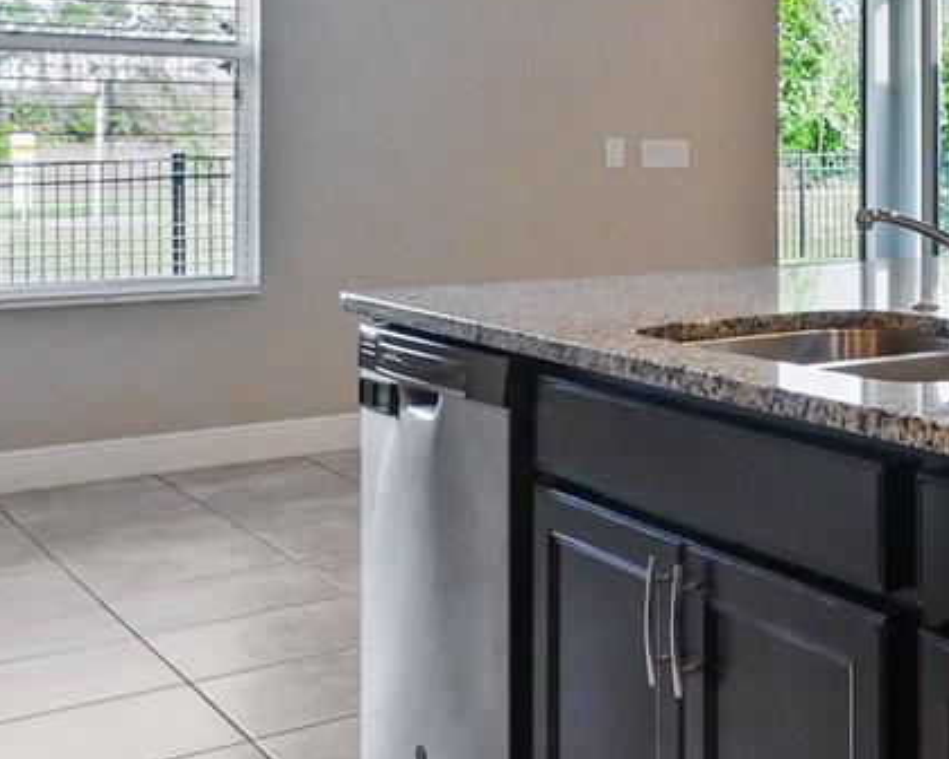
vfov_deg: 28.2
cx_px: 1278
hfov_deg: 28.5
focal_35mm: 52
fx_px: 1461
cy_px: 94
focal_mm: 7
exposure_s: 1/60
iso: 1000
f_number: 4
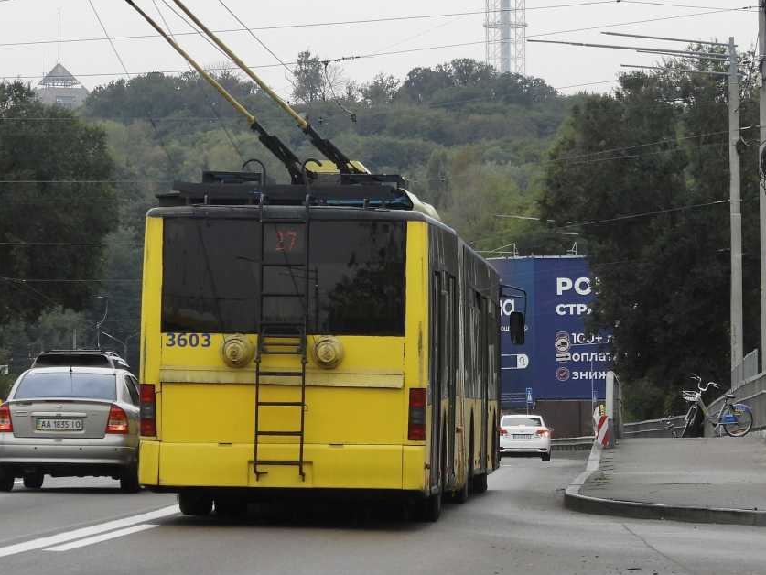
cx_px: 315
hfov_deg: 12.1
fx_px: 3607
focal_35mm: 163
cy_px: 167
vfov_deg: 9.1
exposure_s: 1/125
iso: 100
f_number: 4
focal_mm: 18.7
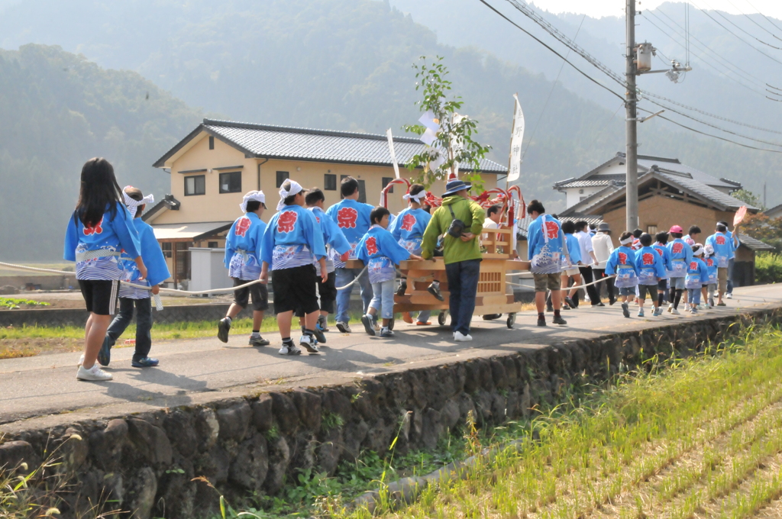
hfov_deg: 35.1
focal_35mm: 57
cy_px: 260
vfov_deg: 23.7
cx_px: 391
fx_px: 1237
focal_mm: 38
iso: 2000
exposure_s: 1/250
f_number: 22
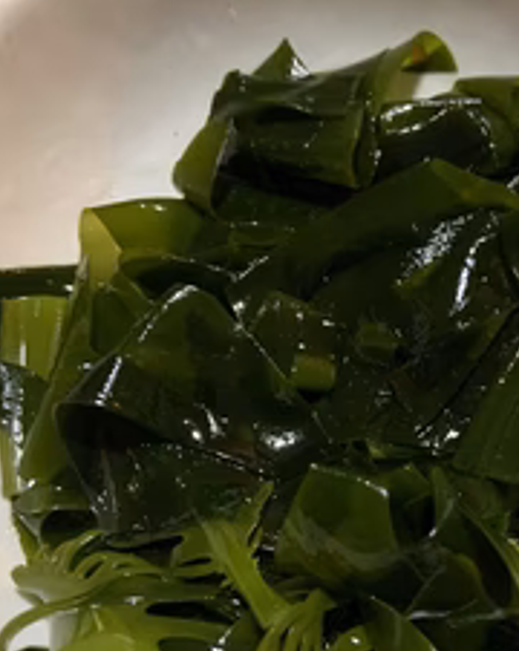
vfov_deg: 40.9
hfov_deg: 33.0
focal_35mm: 45
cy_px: 415
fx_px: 866
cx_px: 360
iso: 320
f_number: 1.8
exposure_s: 1/60
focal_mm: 4.25
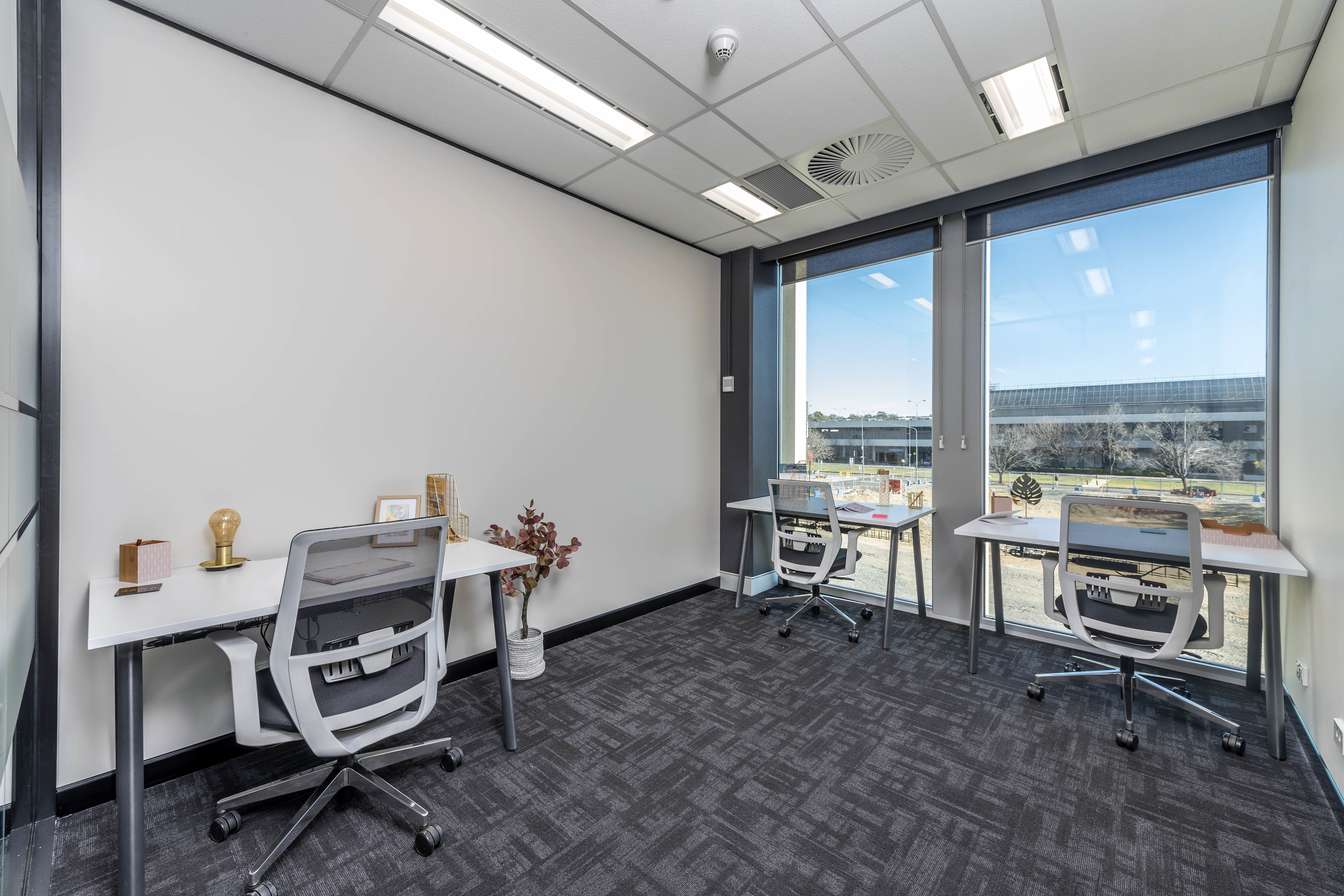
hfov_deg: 104.3
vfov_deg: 81.2
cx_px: 672
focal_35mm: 14
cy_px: 448
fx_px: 523
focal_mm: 14
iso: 80
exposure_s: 1/20
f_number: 8
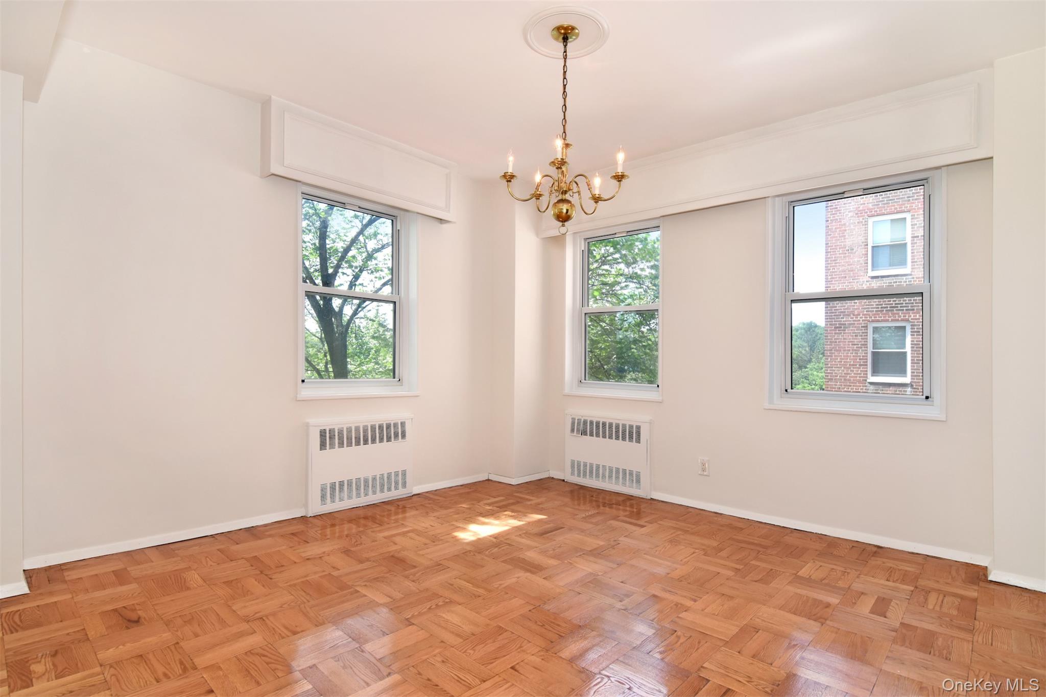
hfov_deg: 95.0
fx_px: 479
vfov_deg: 72.0
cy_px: 348
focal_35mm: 16
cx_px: 523
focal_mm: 11
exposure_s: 1/200
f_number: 8
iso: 640
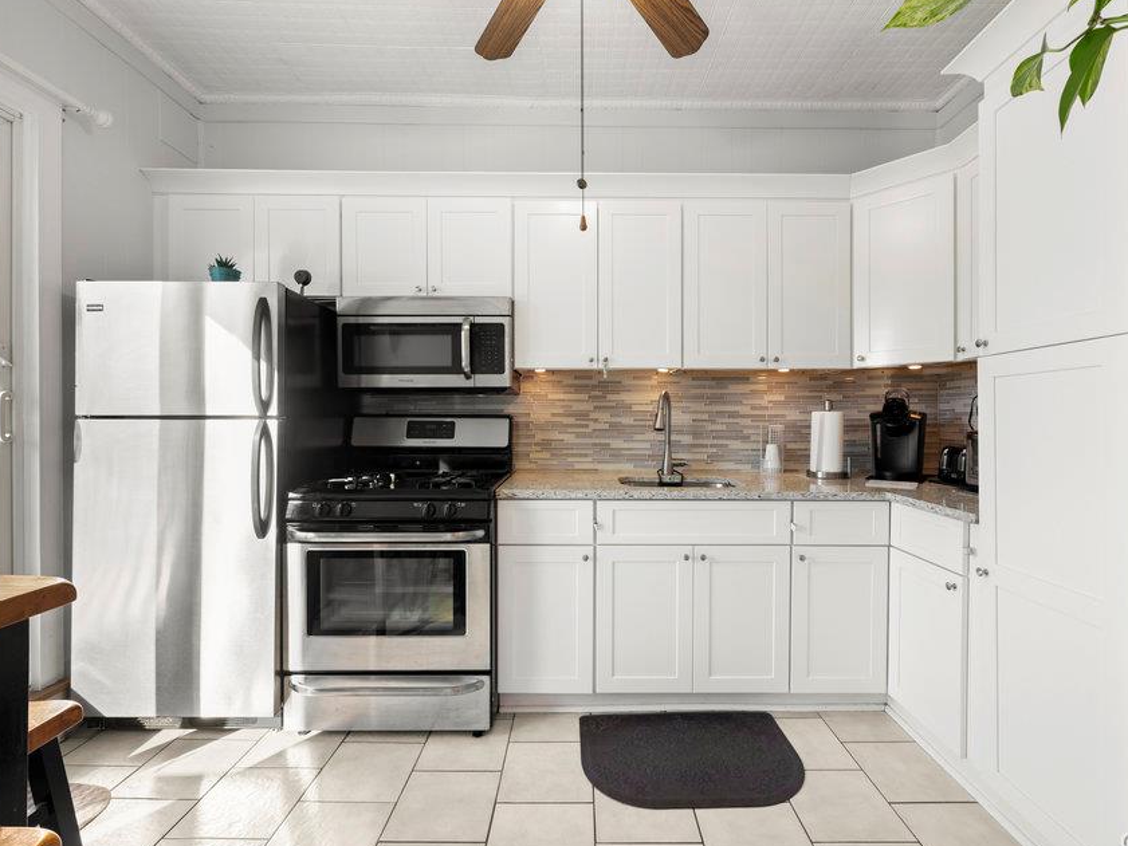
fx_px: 521
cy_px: 411
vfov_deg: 78.1
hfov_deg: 94.4
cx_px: 586
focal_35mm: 16
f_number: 8
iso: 800
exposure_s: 1/15
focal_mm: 14
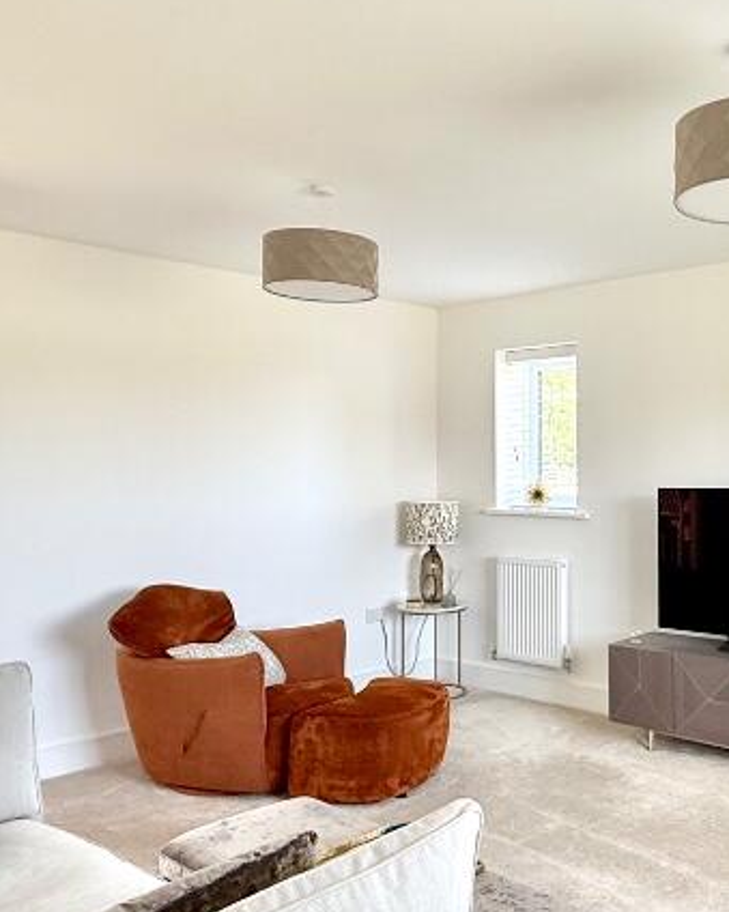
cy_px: 452
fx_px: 890
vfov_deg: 54.2
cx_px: 617
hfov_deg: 41.9
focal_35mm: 33
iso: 125
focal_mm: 2.22
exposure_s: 1/99
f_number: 2.2
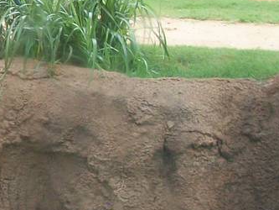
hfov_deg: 10.9
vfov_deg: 8.8
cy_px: 48
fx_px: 1355
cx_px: -235
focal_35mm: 168
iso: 80
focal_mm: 6.3
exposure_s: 1/60
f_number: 3.1
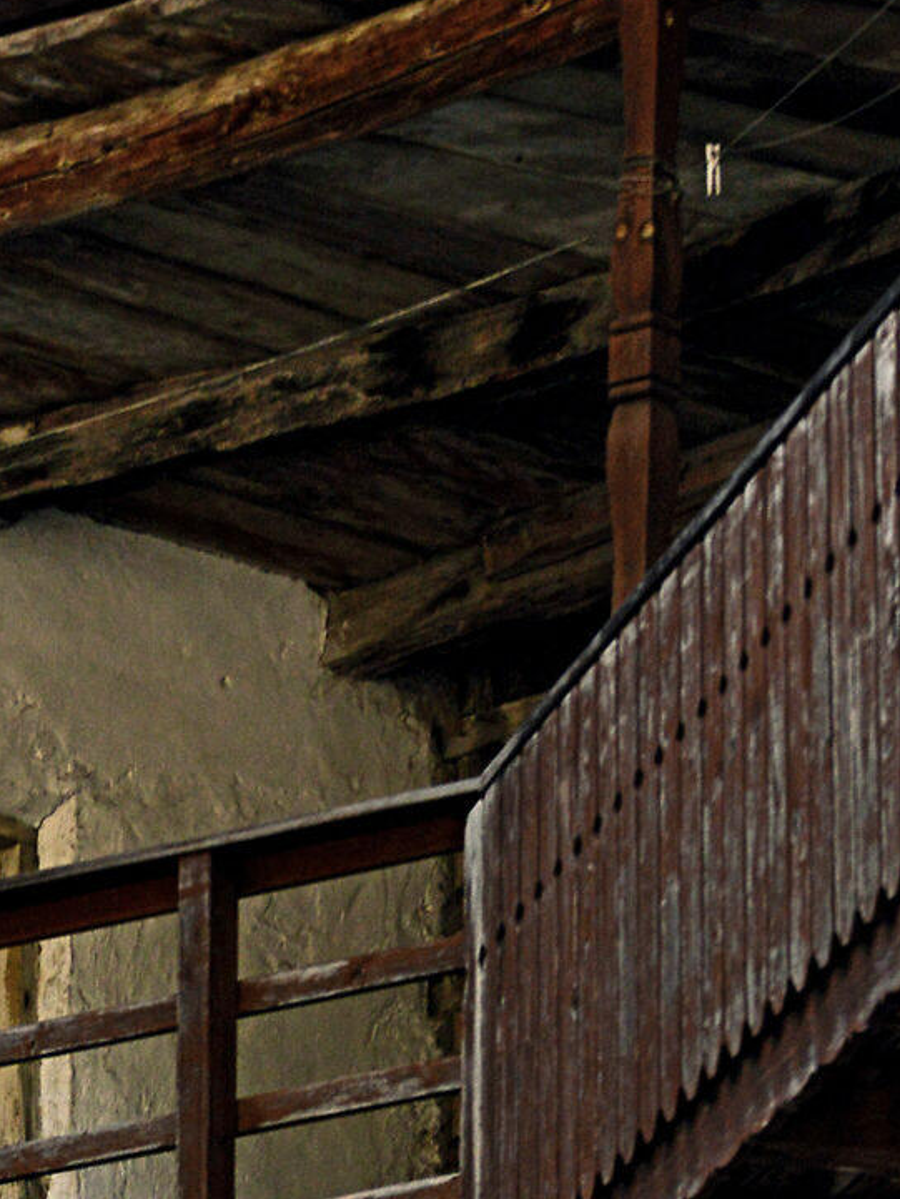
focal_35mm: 480
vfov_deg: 4.1
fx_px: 16635
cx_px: -266
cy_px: 1651
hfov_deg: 3.1
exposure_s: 1/320
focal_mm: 150
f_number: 6.3
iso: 400
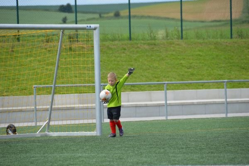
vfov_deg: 4.6
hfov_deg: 6.9
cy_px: 83
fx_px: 2073
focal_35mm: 300
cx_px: 124
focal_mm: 200
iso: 400
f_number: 5.6
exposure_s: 1/1250
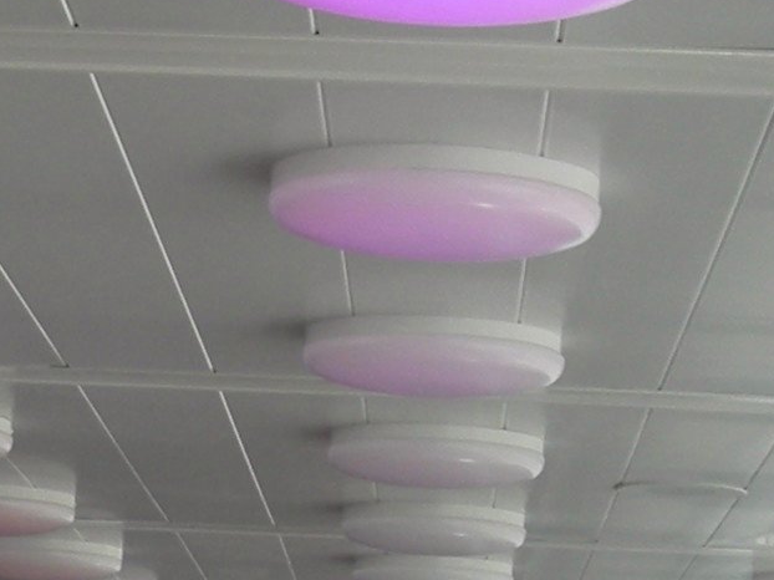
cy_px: 520
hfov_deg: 11.3
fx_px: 3867
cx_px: 50
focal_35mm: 173
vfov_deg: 8.5
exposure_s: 1/89
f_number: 2.8
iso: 50
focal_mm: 5.7
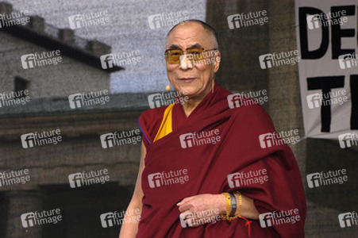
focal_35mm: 158
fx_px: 1565
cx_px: 179
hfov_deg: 13.0
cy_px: 119
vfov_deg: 8.7
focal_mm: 105
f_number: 10
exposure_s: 1/160
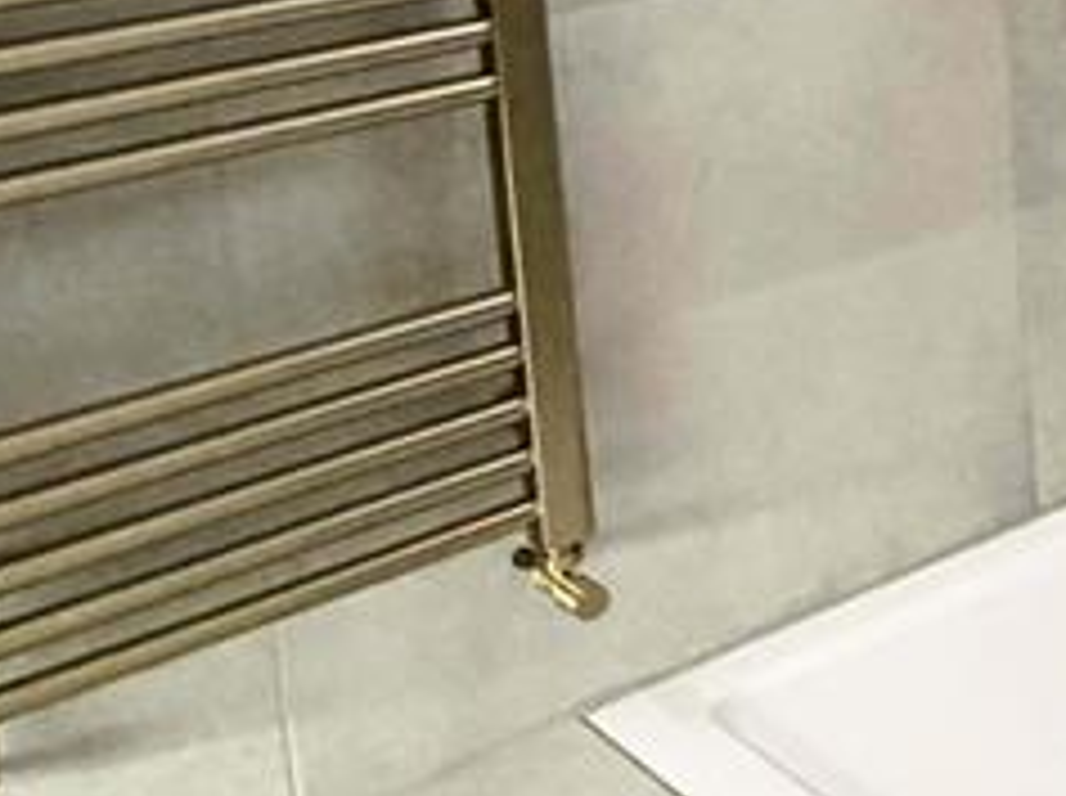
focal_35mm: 71
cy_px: -193
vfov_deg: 19.3
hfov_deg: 21.4
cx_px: 1736
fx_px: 2183
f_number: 2.2
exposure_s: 1/100
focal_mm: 2.22
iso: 320
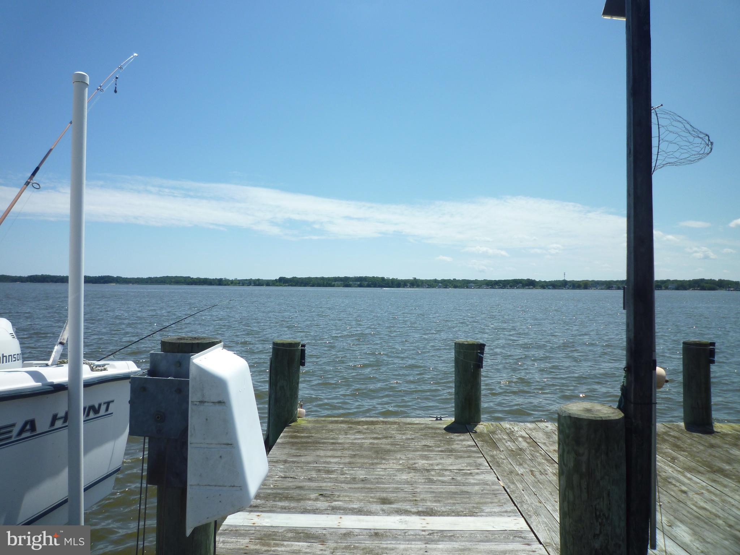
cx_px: 370
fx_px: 534
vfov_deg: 54.9
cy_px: 278
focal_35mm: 25
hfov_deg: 69.4
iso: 80
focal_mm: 4.4
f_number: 4
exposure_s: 1/800
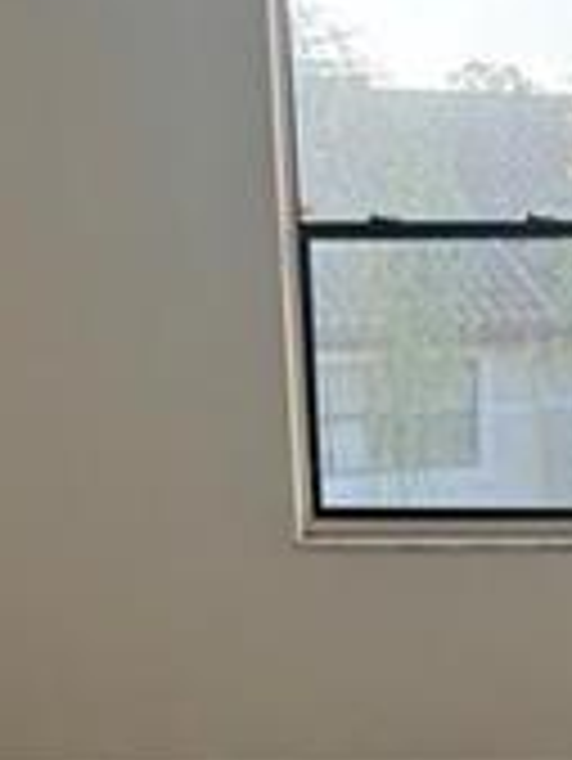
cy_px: 756
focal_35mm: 85
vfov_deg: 22.2
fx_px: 1870
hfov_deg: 17.1
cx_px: 536
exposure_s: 1/146
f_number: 1.78
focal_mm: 6.76
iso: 64
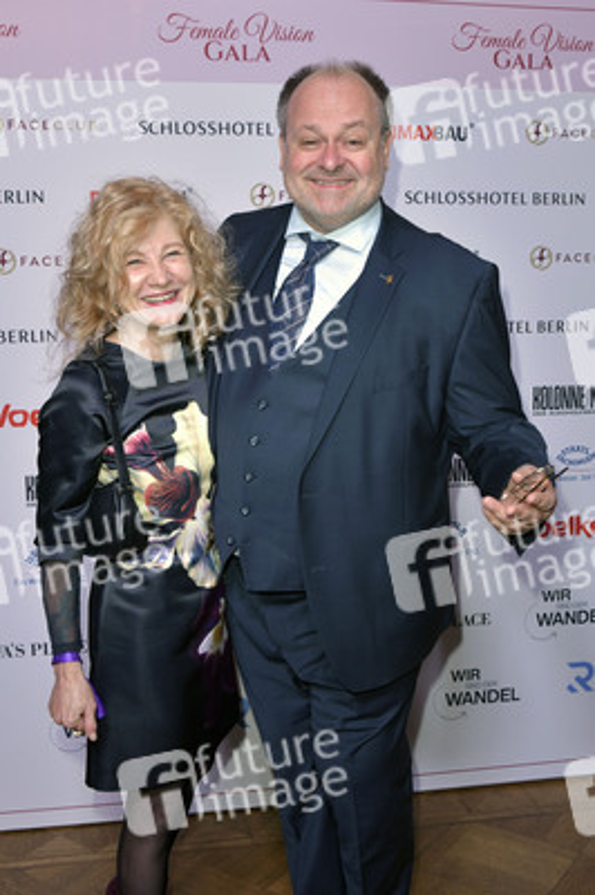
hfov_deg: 42.3
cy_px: 448
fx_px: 770
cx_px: 298
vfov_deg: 60.3
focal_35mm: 31
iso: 1250
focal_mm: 31
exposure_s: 1/200
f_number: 6.3
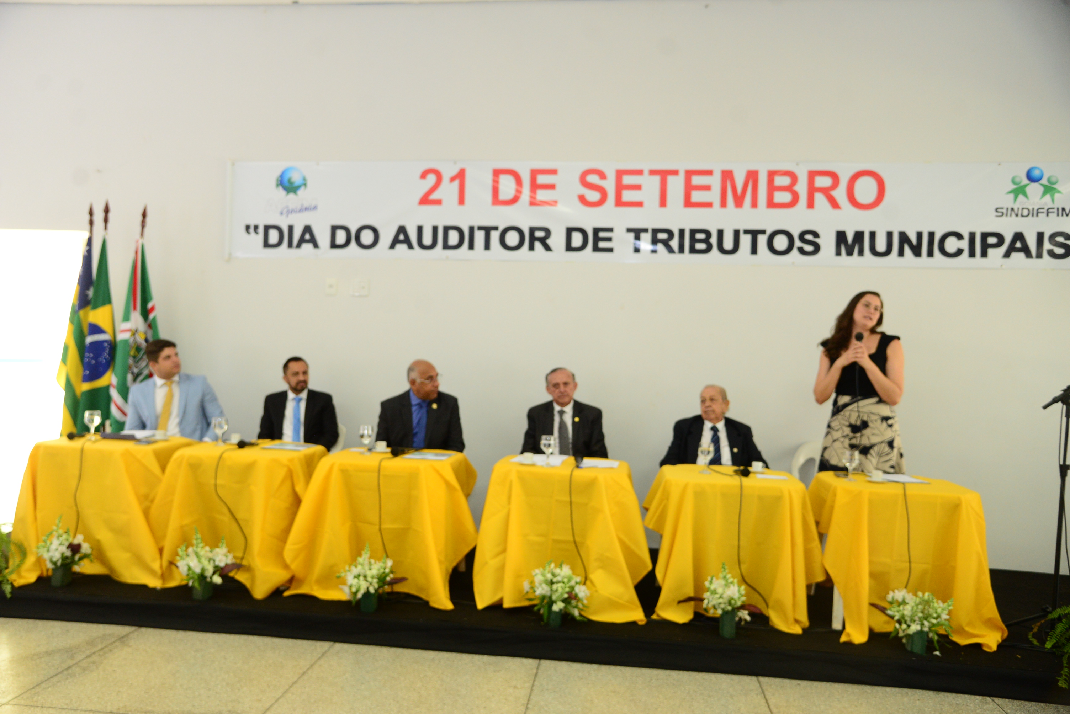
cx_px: 535
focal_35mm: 31
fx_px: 922
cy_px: 357
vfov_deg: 42.4
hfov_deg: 60.3
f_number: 4
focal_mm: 31
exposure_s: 1/125
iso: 1600
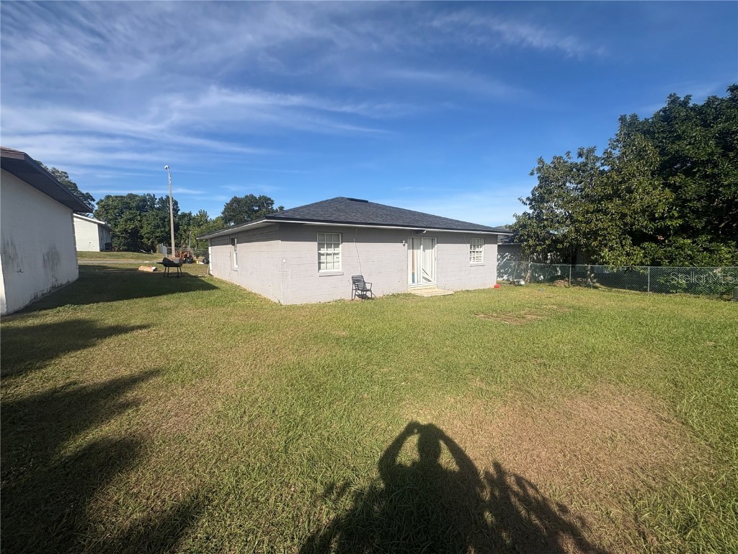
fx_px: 298
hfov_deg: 102.1
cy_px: 277
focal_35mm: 14
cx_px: 369
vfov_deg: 85.7
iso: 50
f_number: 2.2
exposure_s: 1/2874
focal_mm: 2.22
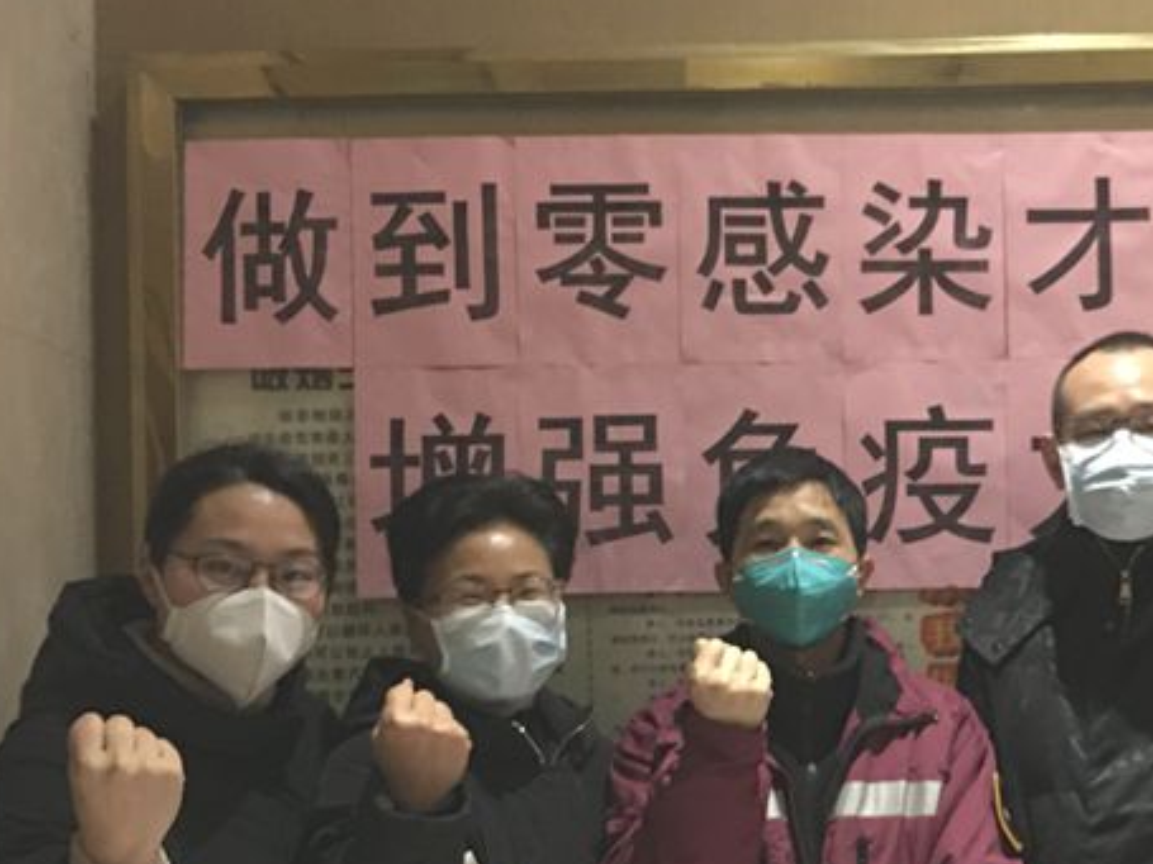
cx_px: 978
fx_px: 1698
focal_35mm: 51
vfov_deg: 28.1
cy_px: 649
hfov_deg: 35.8
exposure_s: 1/4
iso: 160
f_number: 2.2
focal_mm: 4.15
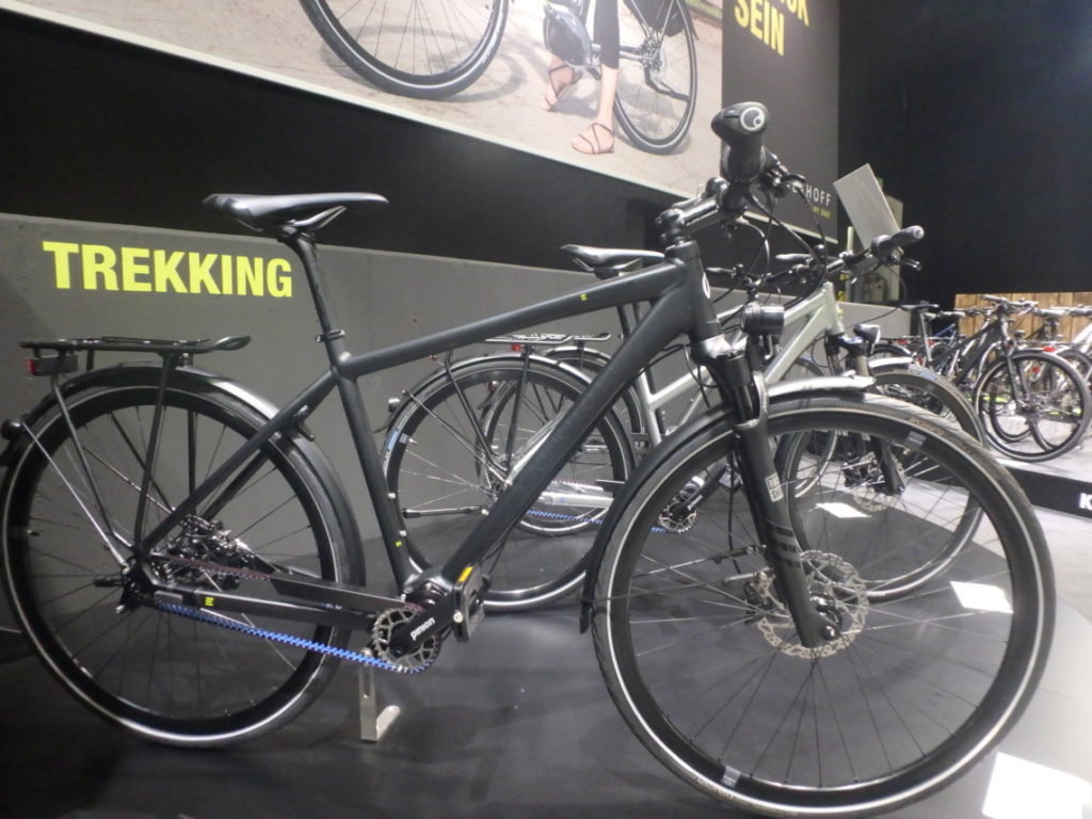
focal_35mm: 21
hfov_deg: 79.0
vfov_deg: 63.4
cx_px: 546
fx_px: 662
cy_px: 410
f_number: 3.5
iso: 800
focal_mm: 3.7
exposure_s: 1/15
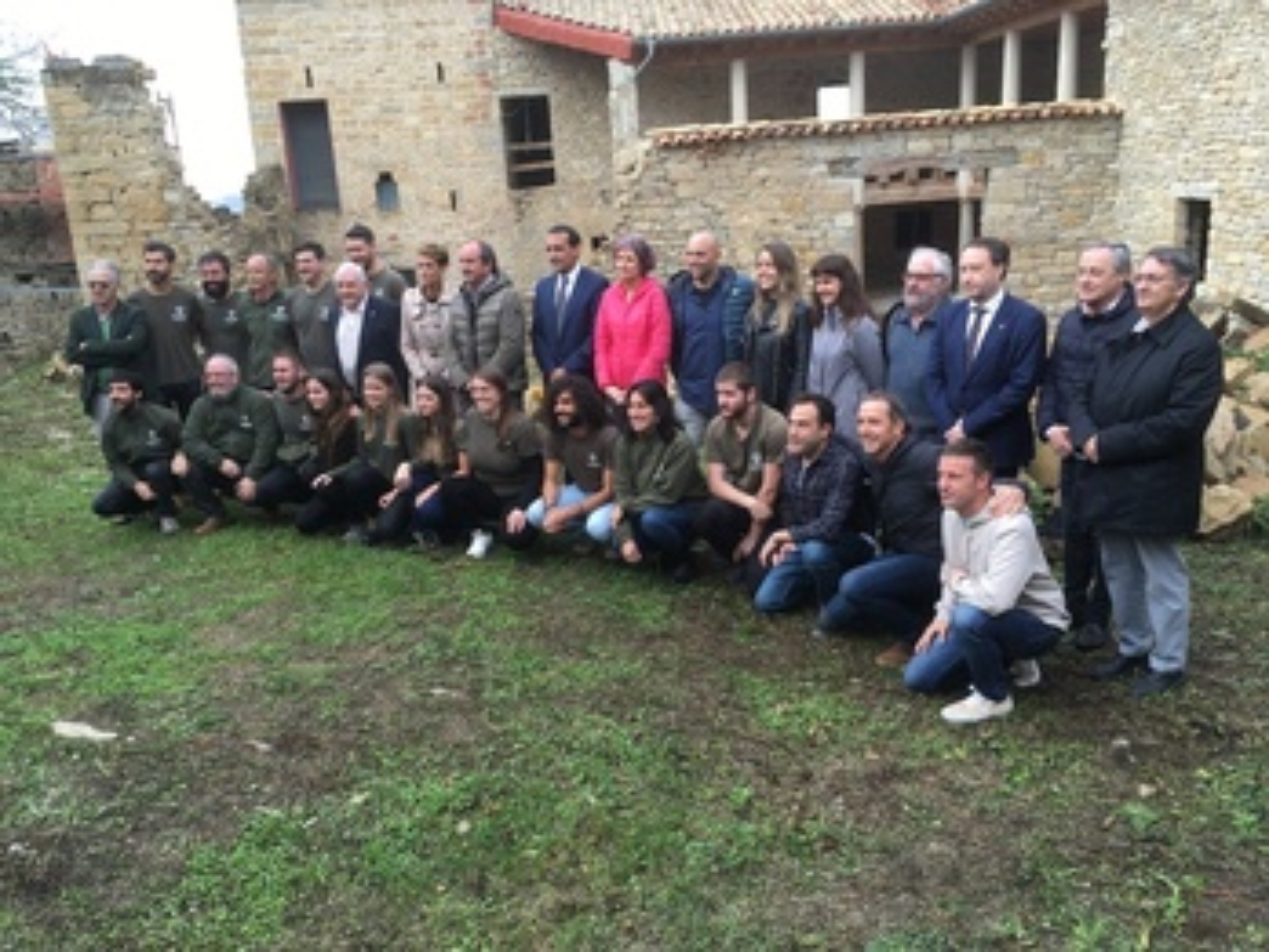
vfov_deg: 48.2
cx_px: 634
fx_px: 1063
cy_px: 476
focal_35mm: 29
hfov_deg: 61.7
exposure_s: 1/100
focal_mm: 4.15
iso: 25
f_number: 2.2
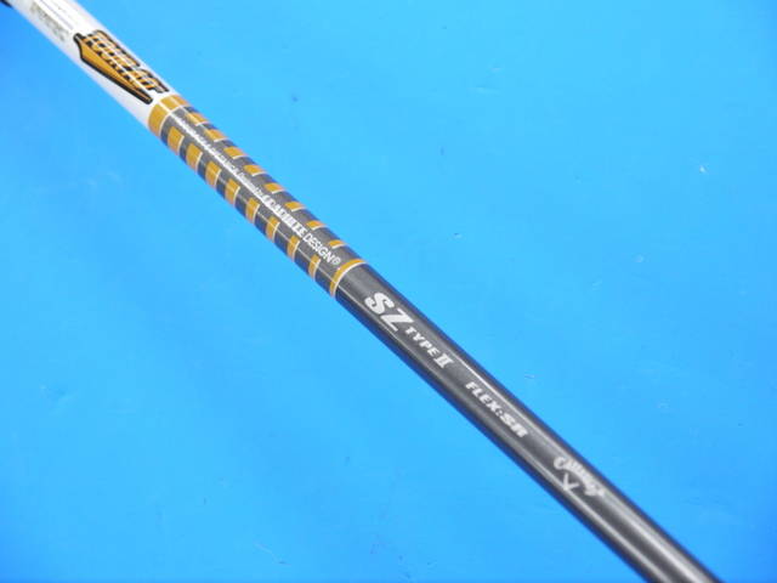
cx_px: 388
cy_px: 292
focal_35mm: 84
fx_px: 1885
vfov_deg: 17.6
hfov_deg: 23.3
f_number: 5.6
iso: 640
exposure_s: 1/80
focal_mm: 42
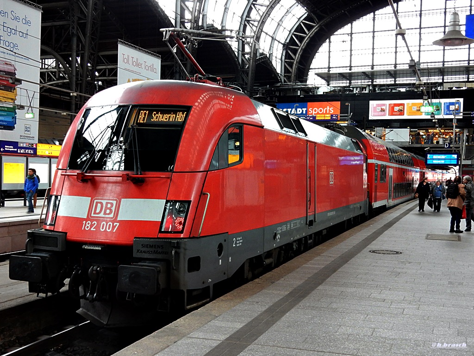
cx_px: 237
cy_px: 178
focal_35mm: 43
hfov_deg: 43.9
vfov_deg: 33.6
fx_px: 589
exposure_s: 1/25
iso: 400
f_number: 4.2
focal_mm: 7.6
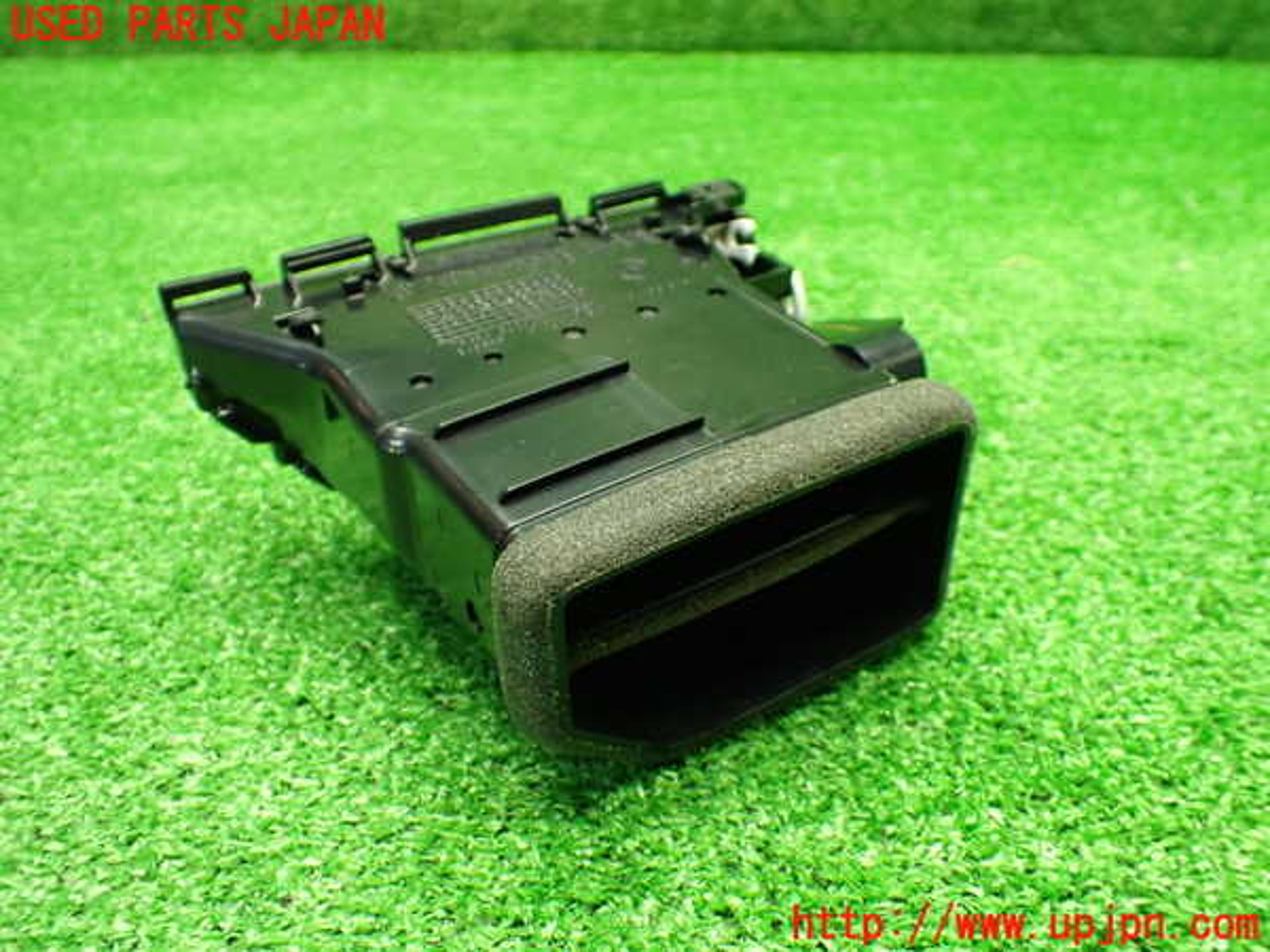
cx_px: 635
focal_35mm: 30
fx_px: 1101
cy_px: 476
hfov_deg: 60.0
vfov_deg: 46.8
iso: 800
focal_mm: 5.4
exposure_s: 1/80
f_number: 2.3
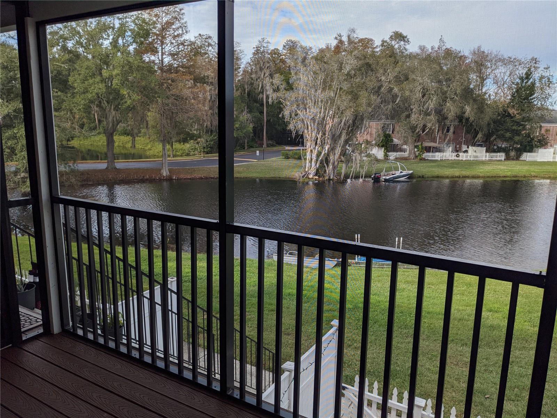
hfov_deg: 65.3
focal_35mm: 27
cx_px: 278
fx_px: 434
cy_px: 209
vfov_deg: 51.4
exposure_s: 1/1675
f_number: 1.73
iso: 55
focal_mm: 4.38
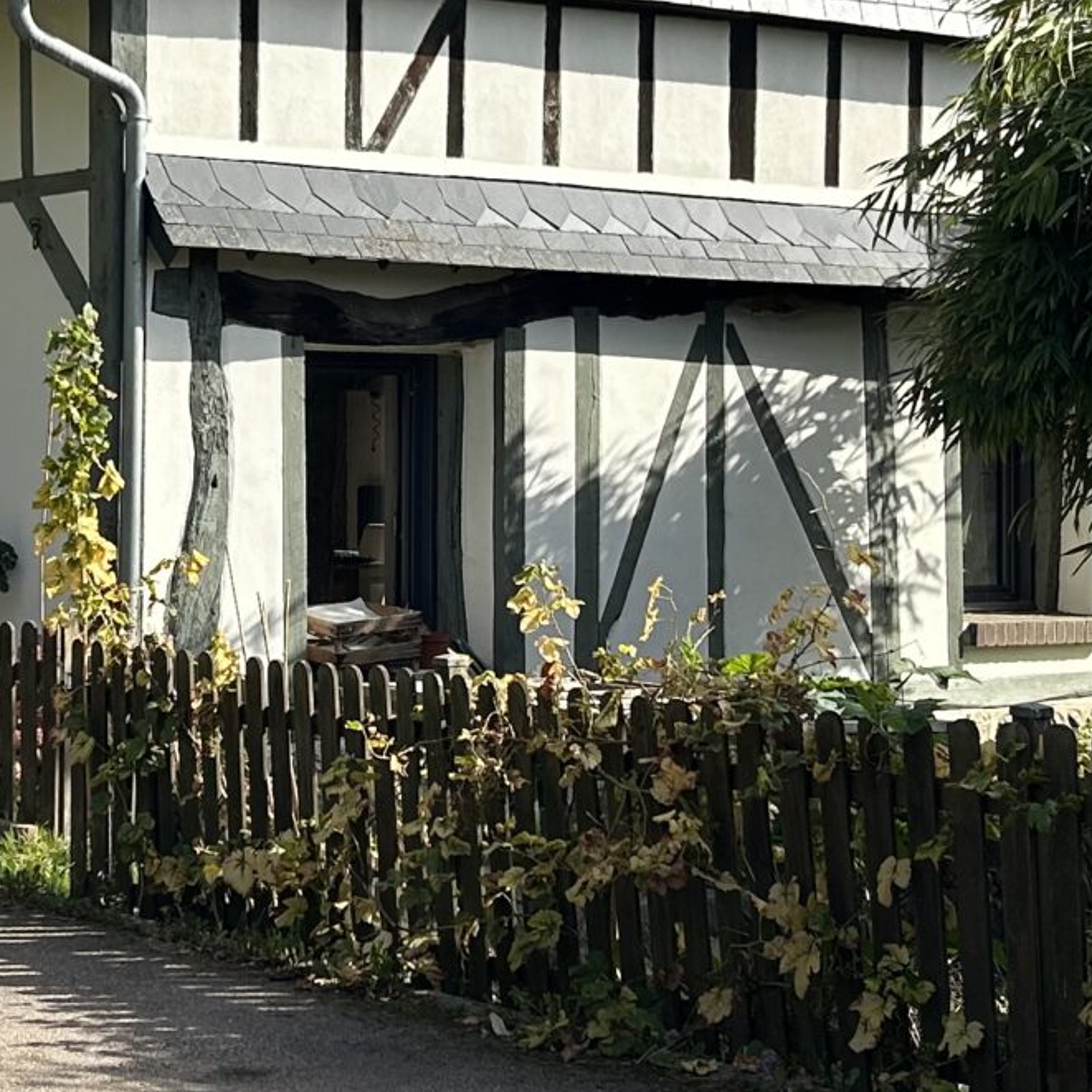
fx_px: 3176
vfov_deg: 19.4
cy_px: 340
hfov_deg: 19.4
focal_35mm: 89
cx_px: 370
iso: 50
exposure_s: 1/2762
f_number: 1.5
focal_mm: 5.7
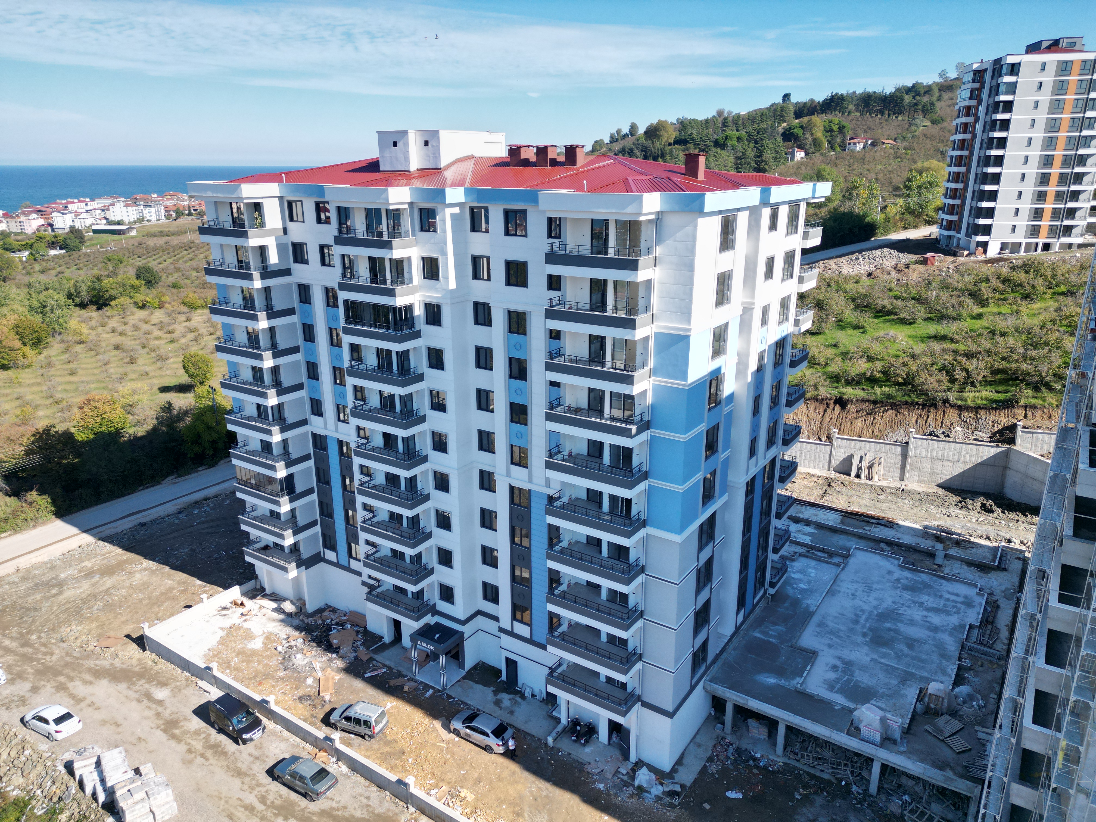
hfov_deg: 71.6
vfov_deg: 56.8
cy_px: 411
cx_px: 548
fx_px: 760
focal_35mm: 24
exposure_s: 1/2500
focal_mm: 6.72
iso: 150
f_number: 1.7
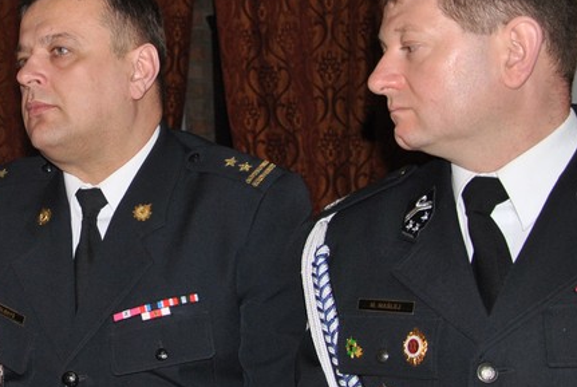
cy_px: 81
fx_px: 1432
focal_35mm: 89
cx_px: 24
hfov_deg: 22.1
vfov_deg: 15.3
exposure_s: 1/60
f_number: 4
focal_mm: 25
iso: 200
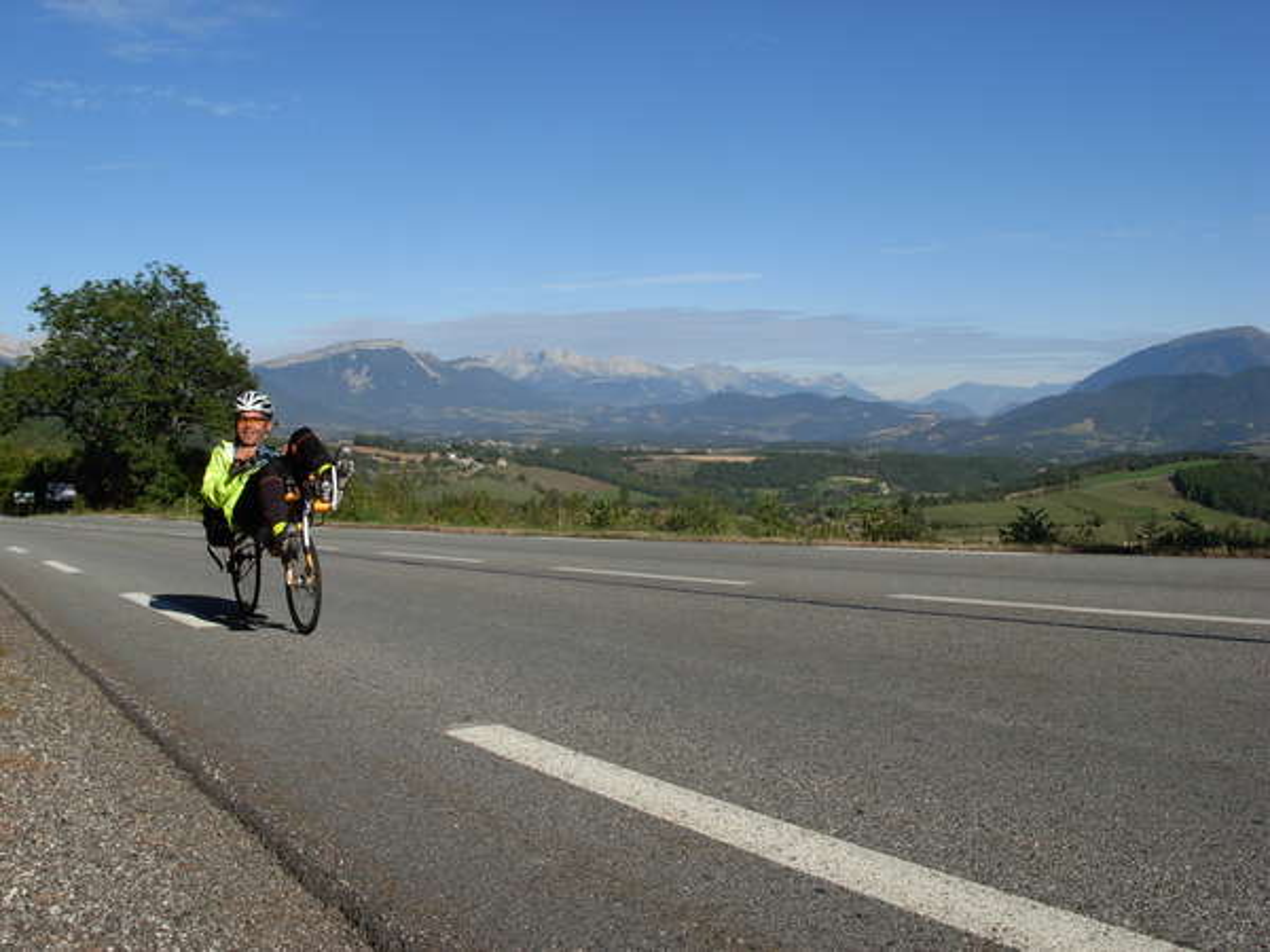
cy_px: 476
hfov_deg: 49.0
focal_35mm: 38
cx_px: 635
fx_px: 1394
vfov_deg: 37.7
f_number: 4.9
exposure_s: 1/683
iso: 79
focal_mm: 6.3
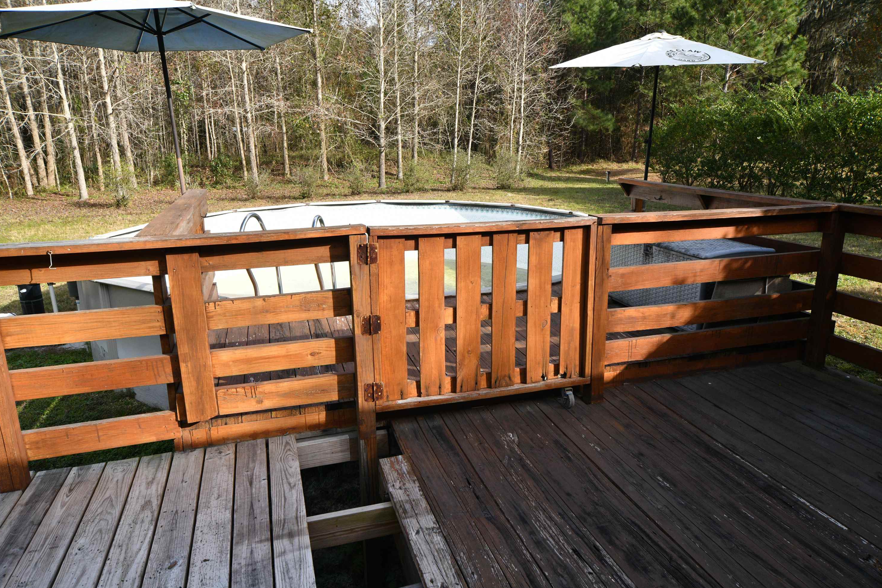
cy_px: 286
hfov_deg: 71.5
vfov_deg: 51.3
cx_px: 452
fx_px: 612
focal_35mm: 25
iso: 800
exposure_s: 1/500
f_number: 10
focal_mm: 24
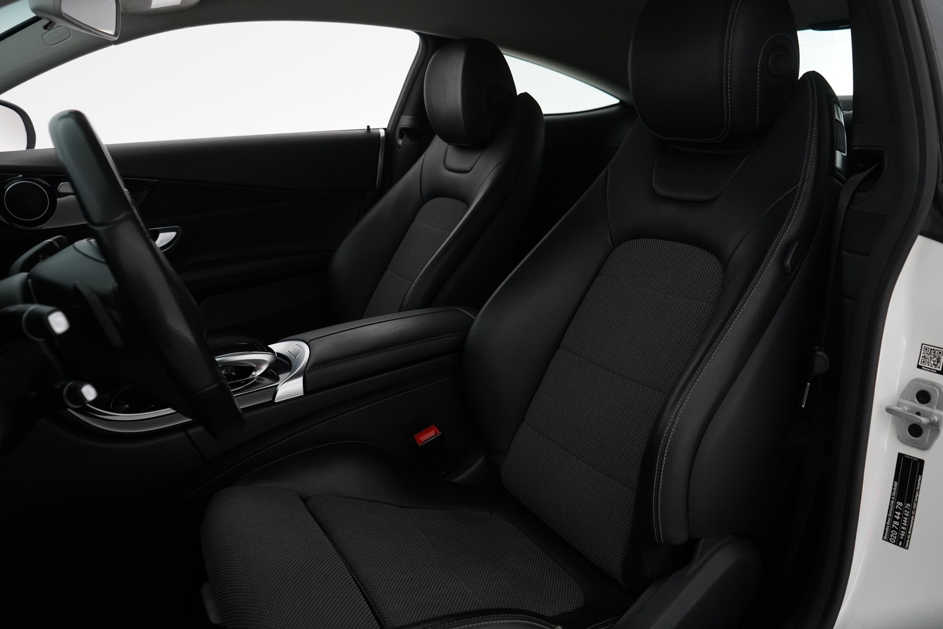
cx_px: 472
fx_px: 733
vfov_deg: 46.4
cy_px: 314
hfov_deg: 65.5
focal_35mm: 28
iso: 4000
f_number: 5.6
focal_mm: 28
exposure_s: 1/60
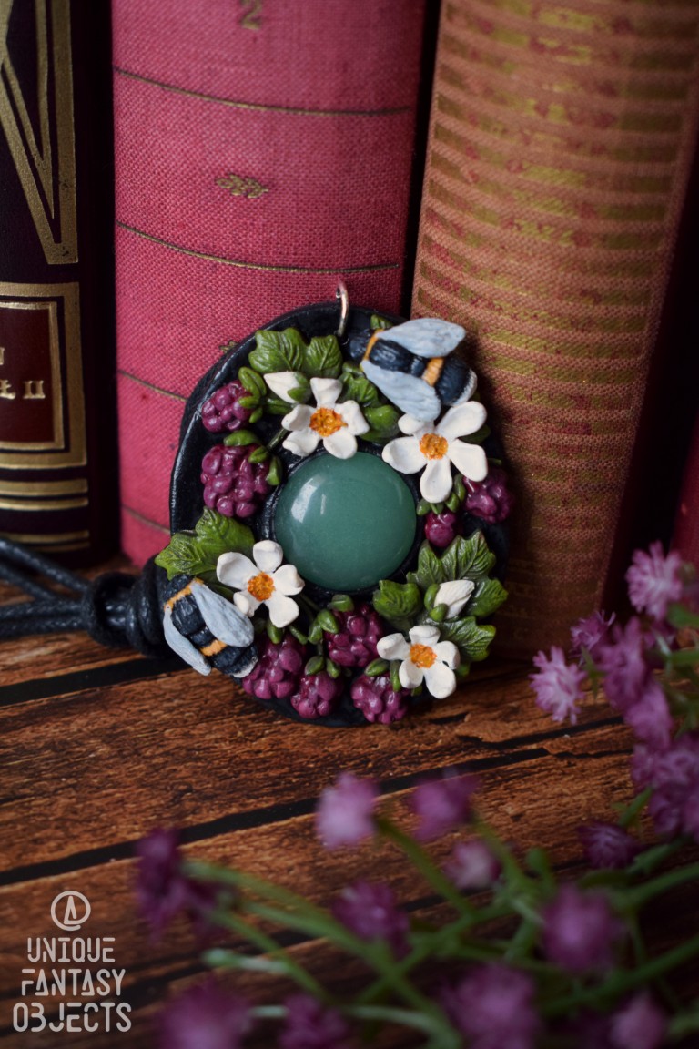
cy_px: 524
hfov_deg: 21.6
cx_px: 350
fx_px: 1835
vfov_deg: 31.9
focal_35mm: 63
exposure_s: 1/60
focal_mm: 42
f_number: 5
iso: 1100
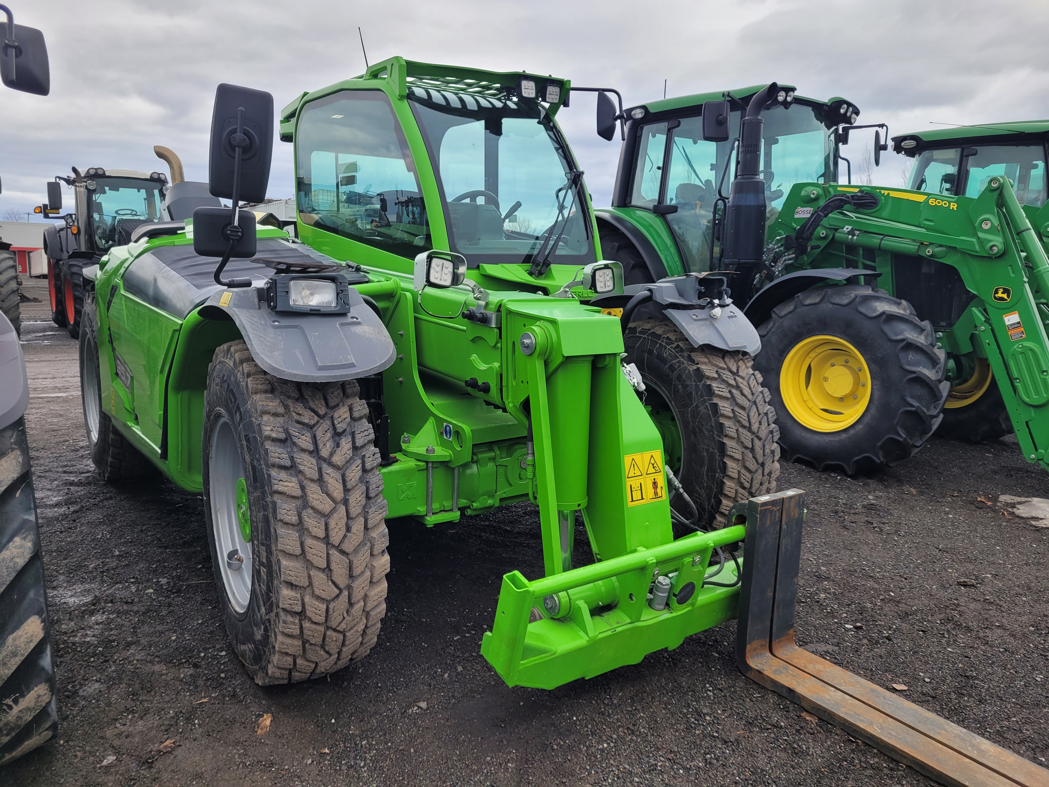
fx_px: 788
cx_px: 524
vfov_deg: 53.1
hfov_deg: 67.3
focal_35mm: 26
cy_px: 394
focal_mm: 5.4
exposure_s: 1/952
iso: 40
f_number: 1.8
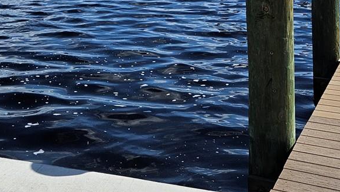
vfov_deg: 16.2
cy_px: -86
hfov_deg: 29.9
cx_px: 72
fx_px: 622
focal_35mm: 69
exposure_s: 1/3372
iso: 25
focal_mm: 5.4
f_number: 1.8
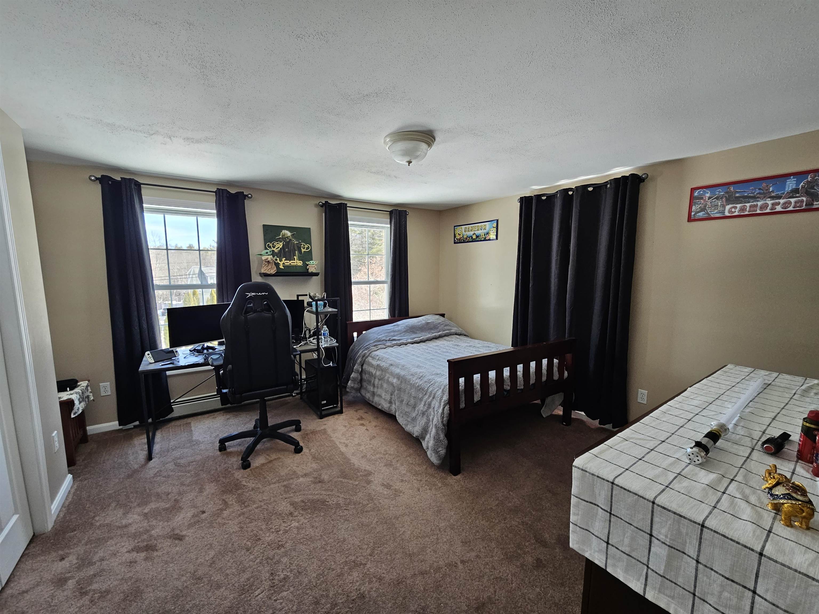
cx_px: 410
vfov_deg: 89.9
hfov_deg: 106.2
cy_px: 307
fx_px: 308
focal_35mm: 13
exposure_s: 1/60
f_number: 2.2
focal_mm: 2.2
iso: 125
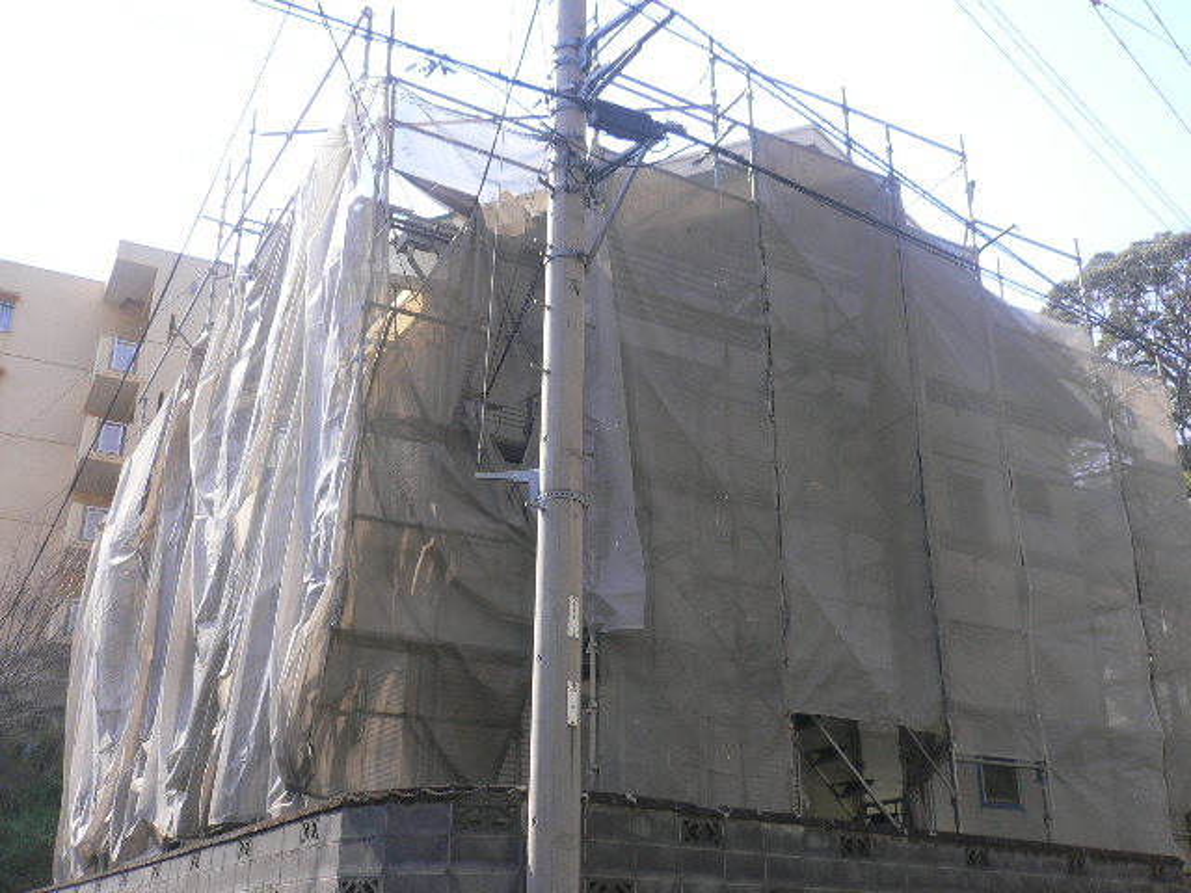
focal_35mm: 35
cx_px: 596
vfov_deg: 40.7
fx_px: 1204
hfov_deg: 52.6
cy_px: 446
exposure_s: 1/125
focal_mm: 5.8
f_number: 5.6
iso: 80
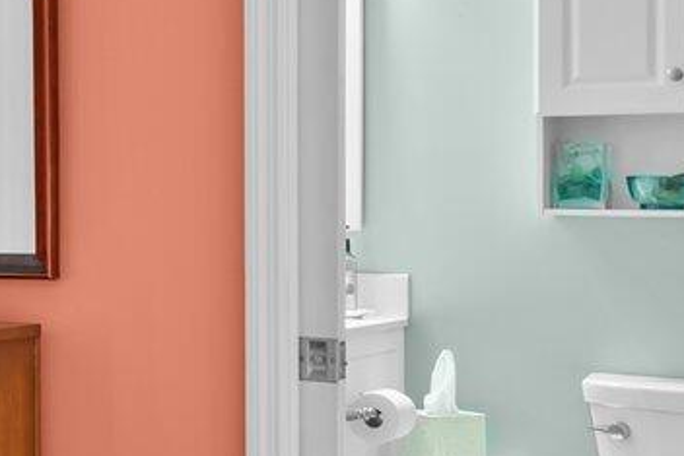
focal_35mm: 93
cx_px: -505
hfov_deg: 18.0
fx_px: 1768
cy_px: 178
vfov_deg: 14.7
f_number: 4
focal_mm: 16
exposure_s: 1/1.67
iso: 400
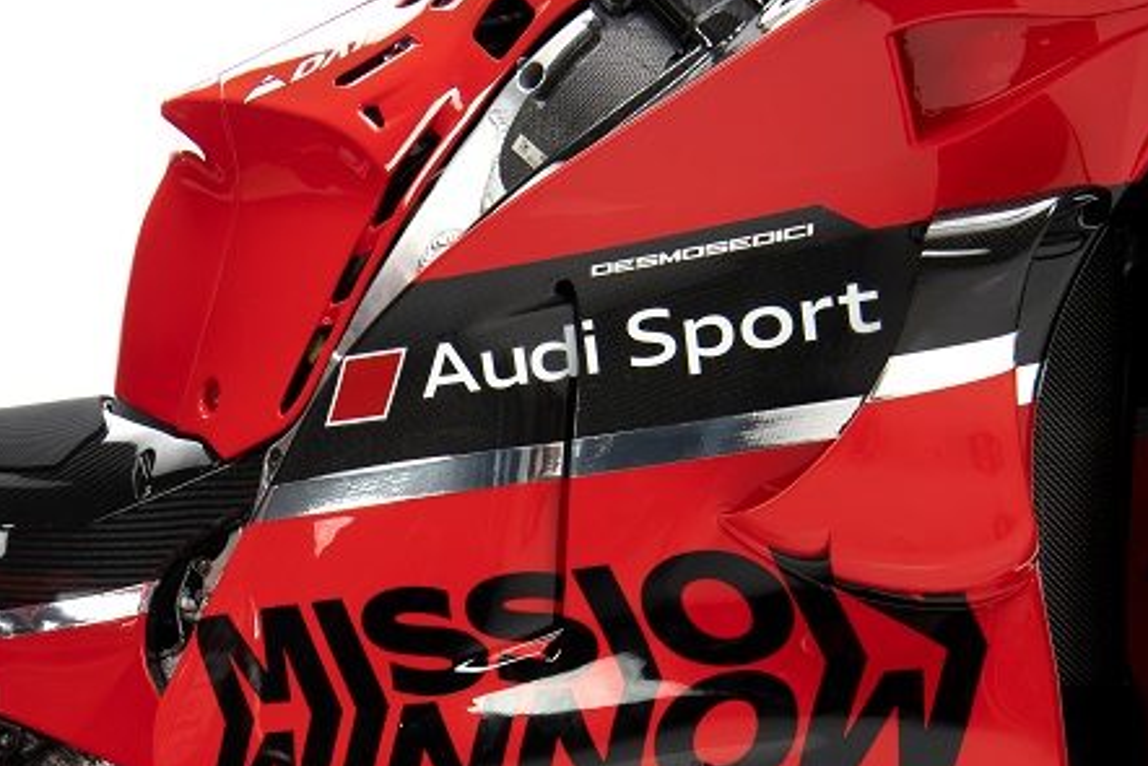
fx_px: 2584
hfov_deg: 24.5
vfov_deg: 16.4
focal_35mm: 81
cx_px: 177
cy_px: 844
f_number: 13
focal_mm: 35
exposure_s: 1/160
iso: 31
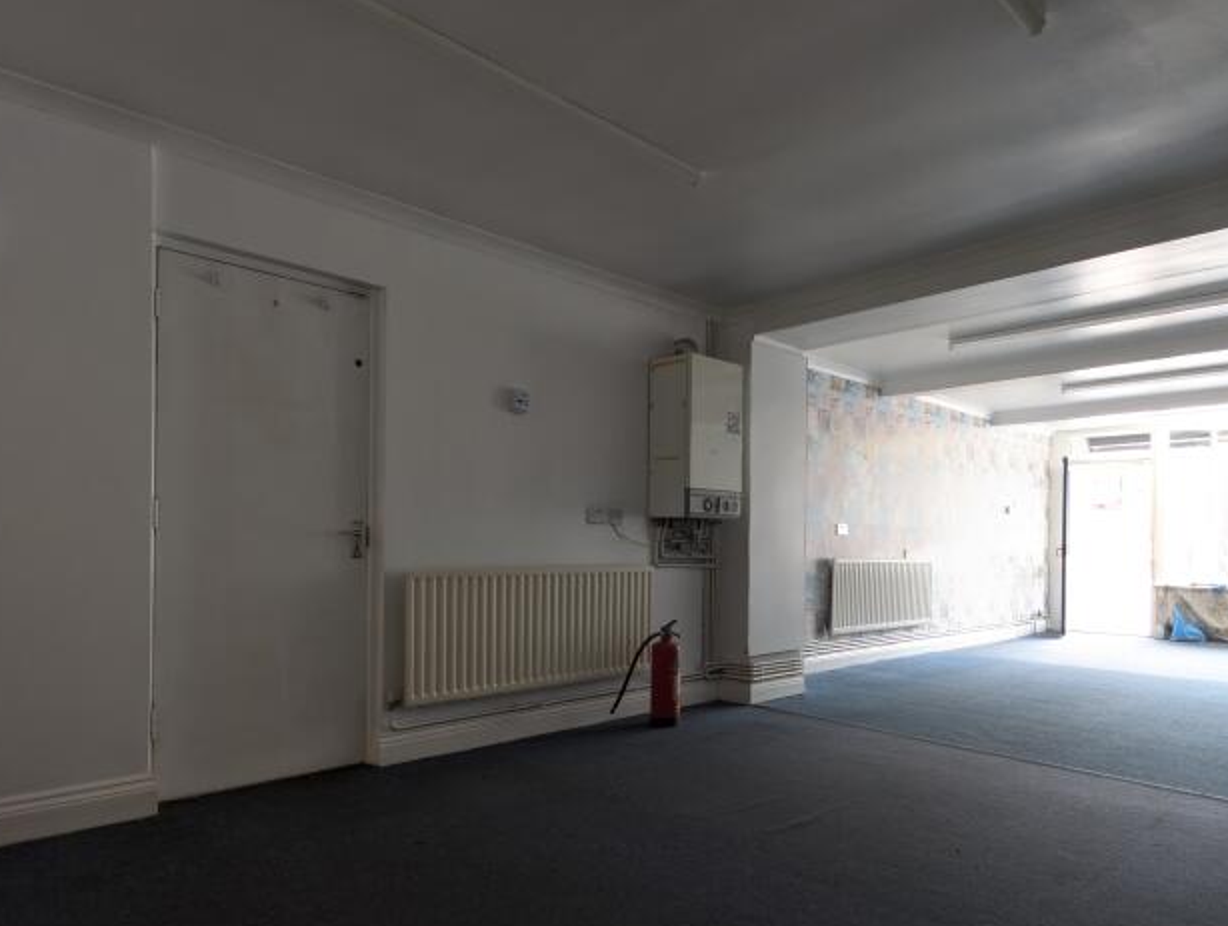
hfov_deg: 81.6
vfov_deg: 65.7
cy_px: 543
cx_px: 610
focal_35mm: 20
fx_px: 711
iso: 45
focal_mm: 2.23
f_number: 1.95
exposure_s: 1/16.7
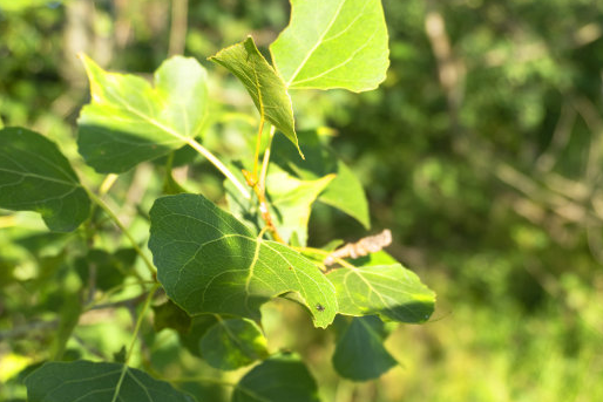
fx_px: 838
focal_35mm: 50
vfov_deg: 27.0
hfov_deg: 39.6
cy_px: 213
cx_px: 310
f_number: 5.6
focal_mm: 28
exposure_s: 1/125
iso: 100
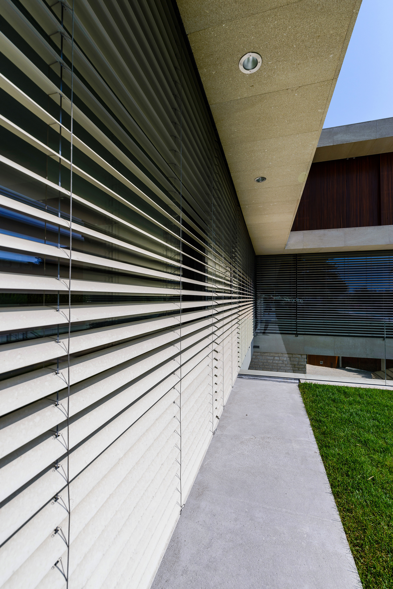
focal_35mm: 15
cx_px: 196
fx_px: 245
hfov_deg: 77.4
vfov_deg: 100.4
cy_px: 294
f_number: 8
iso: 100
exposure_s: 1/640
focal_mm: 15
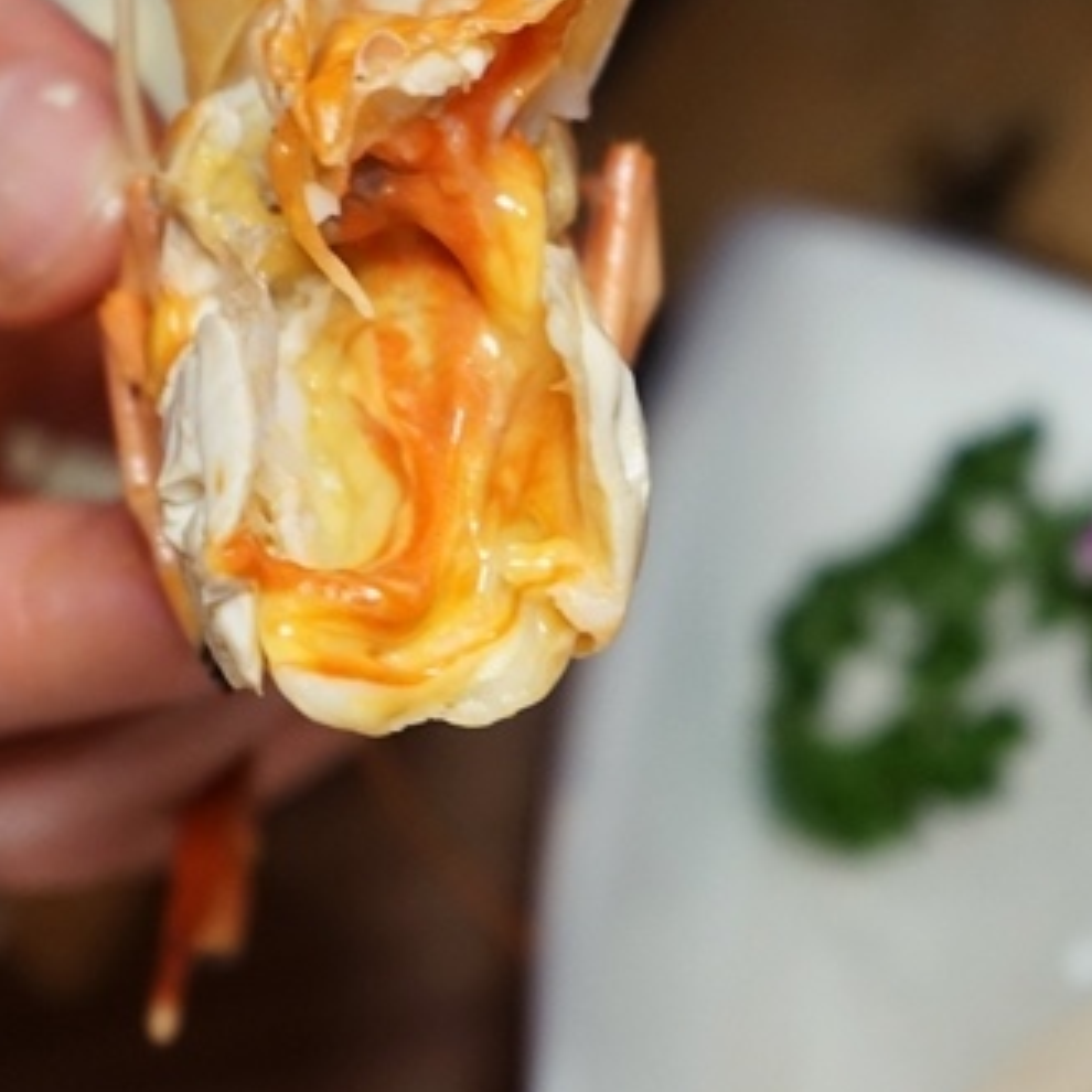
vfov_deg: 12.1
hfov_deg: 12.1
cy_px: 379
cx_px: 361
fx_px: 5139
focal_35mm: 144
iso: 1600
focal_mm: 70
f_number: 5.6
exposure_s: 1/80
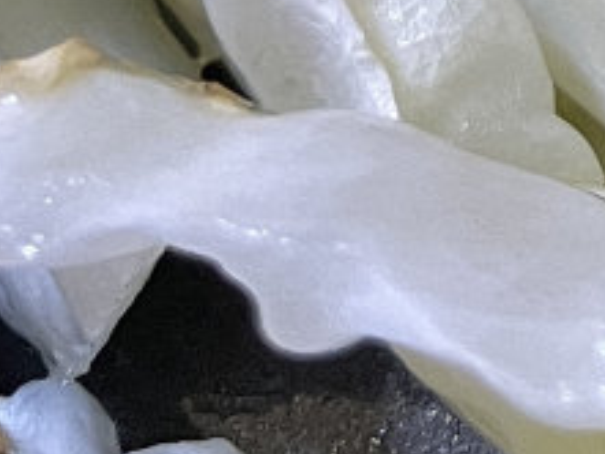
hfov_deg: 9.3
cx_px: 1489
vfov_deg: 6.8
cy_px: -1072
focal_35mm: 188
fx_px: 3288
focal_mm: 4.2
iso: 100
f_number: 1.6
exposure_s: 1/50
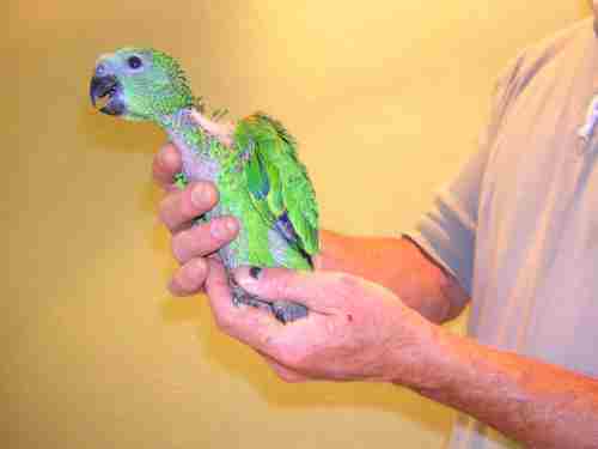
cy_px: 224
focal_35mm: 36
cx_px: 299
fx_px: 622
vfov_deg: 39.7
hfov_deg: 51.4
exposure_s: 1/4.9
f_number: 2.6
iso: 400
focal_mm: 4.7
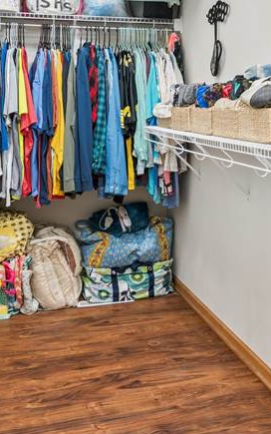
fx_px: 602
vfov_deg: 38.5
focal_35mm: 51
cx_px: 194
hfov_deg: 25.1
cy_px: 106
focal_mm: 17
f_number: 9
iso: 400
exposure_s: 1/4
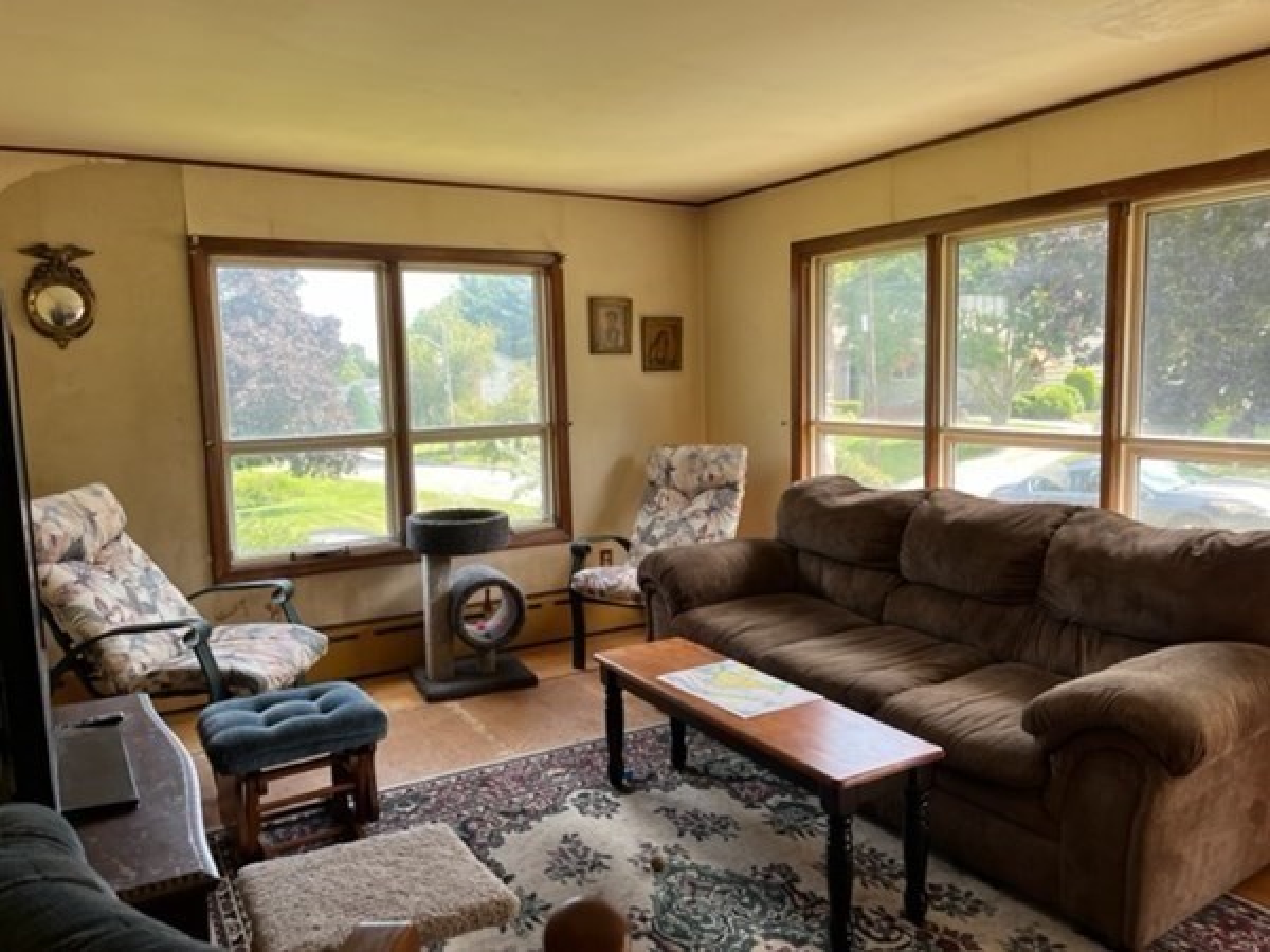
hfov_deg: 67.3
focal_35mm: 26
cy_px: 476
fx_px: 954
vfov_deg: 53.1
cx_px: 635
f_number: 1.6
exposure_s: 1/139
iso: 32
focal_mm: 5.1
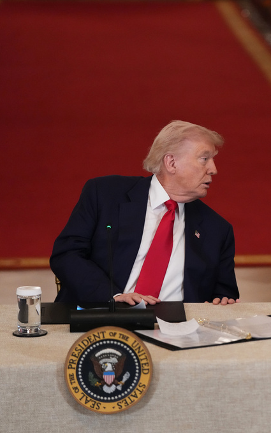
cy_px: 217
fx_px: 2340
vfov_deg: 10.6
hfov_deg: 6.6
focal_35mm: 198
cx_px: 252
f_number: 2.8
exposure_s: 1/400
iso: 5000
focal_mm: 129
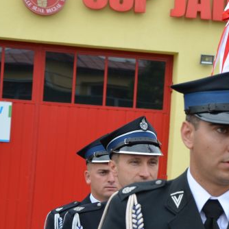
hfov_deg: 9.6
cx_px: 301
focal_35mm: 178
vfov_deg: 9.8
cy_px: 134
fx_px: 1332
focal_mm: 52
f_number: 7.1
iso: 200
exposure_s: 1/200
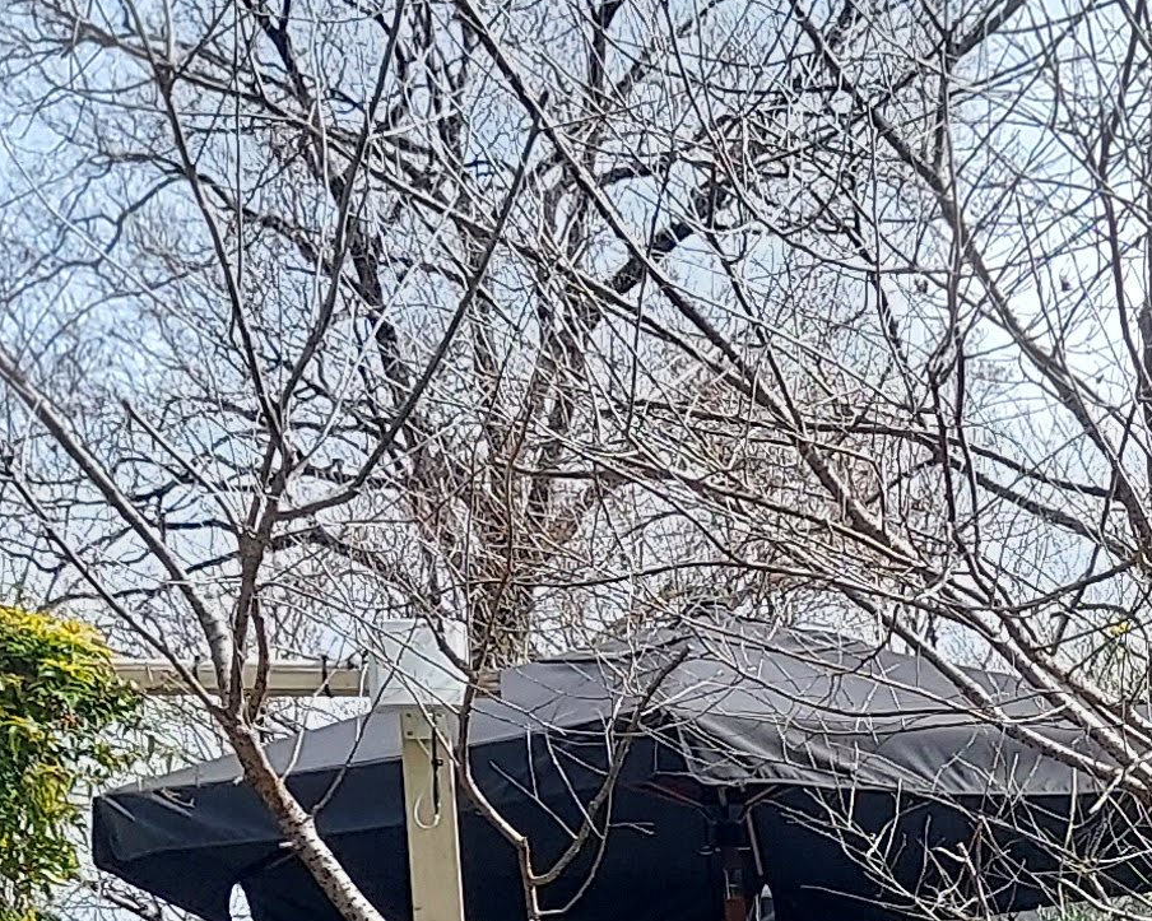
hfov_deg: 16.4
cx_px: 1649
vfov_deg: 13.3
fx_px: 3682
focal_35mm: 108
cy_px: 1455
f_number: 2
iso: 50
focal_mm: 4.6
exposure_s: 1/782
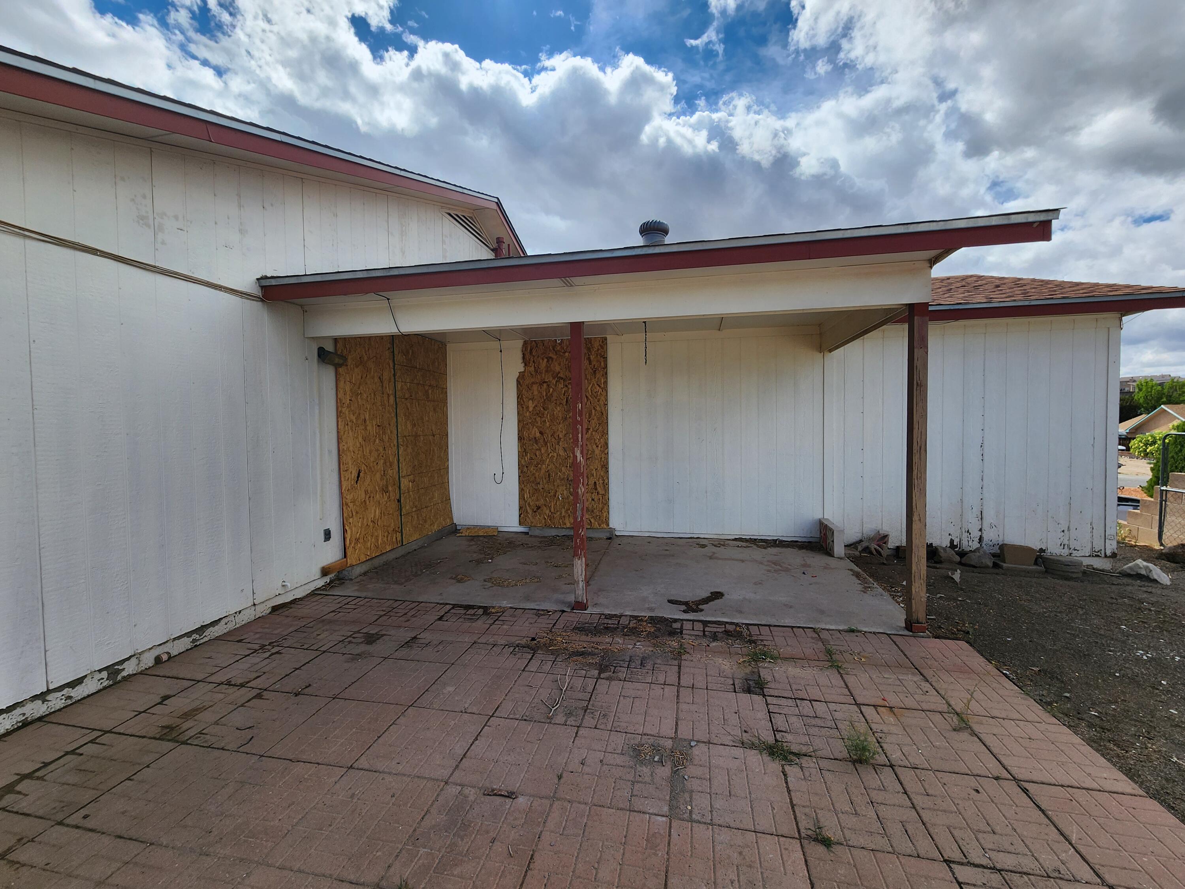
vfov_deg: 89.9
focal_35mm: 13
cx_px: 592
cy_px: 444
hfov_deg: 106.2
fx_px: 445
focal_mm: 2.2
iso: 50
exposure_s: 1/2346
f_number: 2.2
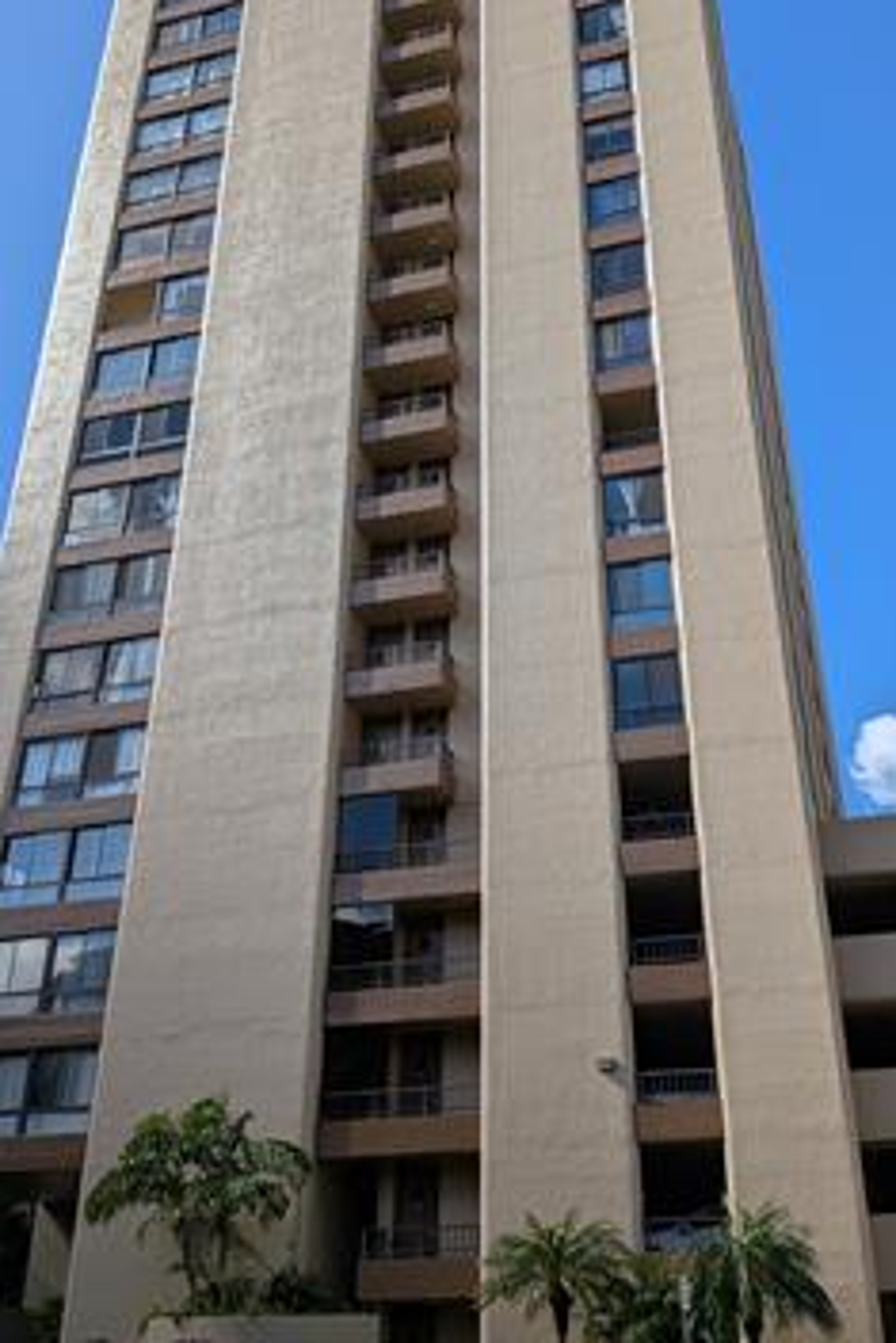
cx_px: 499
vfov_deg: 55.4
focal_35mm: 34
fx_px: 1268
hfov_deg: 38.9
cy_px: 549
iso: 27
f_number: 1.7
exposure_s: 1/1976
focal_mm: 4.53
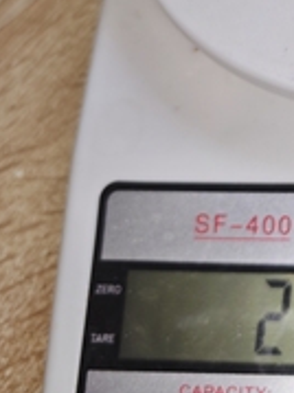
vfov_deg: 26.5
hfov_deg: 18.9
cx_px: 418
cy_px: 10
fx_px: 794
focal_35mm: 70
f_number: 2
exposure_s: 1/100
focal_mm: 8.72
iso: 50
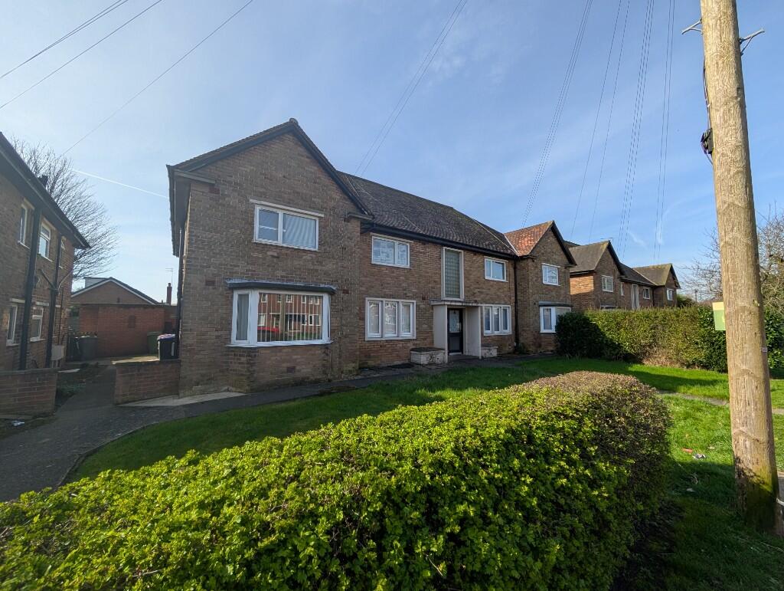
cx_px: 392
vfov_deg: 94.6
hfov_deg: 110.5
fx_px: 272
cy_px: 296
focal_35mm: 12
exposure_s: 1/2169
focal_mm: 2.02
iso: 55
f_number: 1.7
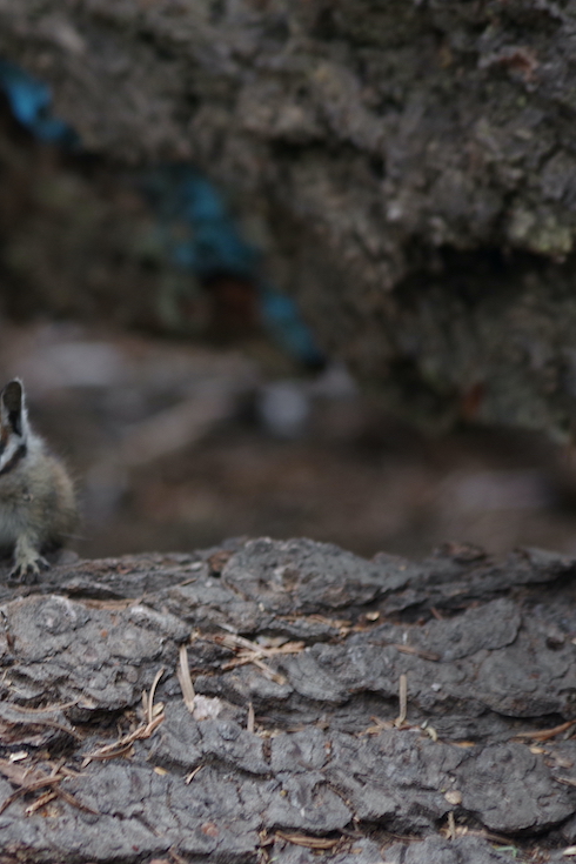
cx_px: 6
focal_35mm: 429
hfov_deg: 3.2
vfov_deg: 4.8
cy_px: 432
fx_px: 10295
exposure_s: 1/20
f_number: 5.6
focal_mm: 190
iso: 400
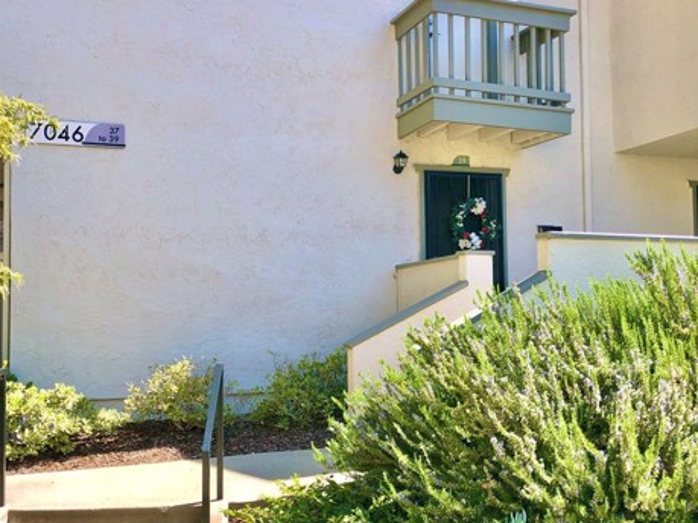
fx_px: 786
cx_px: 306
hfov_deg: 47.8
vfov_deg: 36.8
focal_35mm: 39
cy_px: 288
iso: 20
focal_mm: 4
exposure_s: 1/714
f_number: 1.8
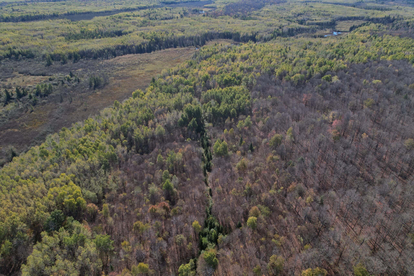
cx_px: 207
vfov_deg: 57.2
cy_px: 138
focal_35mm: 22
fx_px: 253
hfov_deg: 78.6
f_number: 2.8
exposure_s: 1/30
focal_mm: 8.38
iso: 100
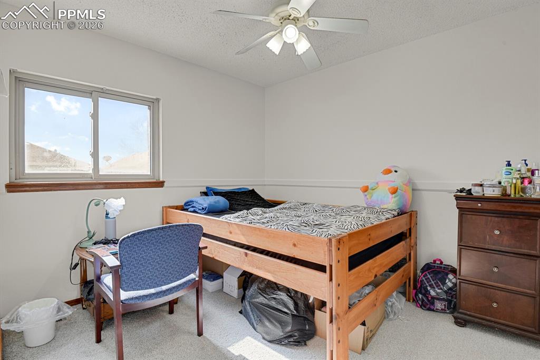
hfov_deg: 93.3
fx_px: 255
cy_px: 180
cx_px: 270
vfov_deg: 70.4
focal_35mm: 17
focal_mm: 17
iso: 4000
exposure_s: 1/20
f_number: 8
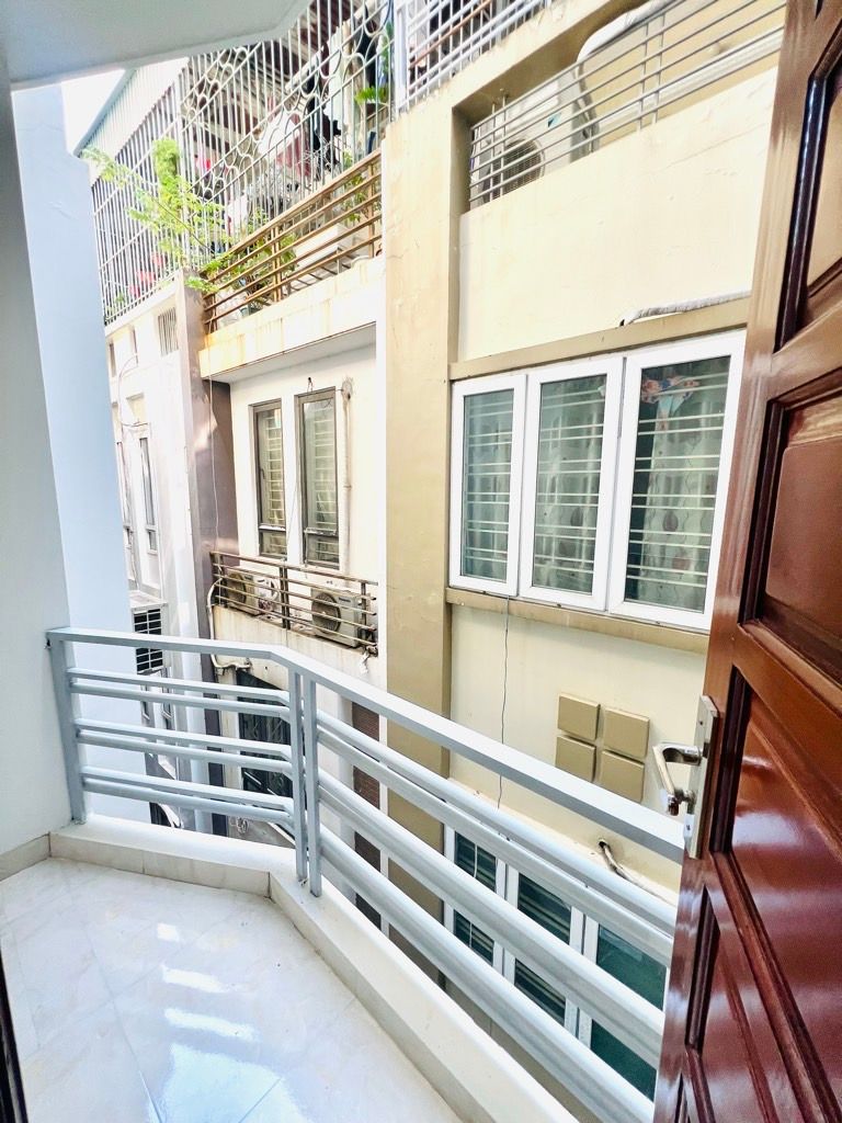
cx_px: 421
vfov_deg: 106.2
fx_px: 422
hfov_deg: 89.9
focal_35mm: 13
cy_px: 562
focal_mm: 1.57
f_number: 1.8
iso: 80
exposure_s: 1/101
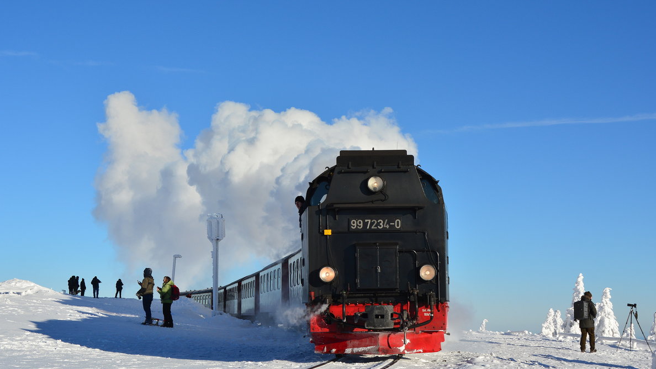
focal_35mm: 56
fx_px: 966
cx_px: 327
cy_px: 194
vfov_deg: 21.6
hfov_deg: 37.5
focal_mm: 35
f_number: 9
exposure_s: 1/640
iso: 200
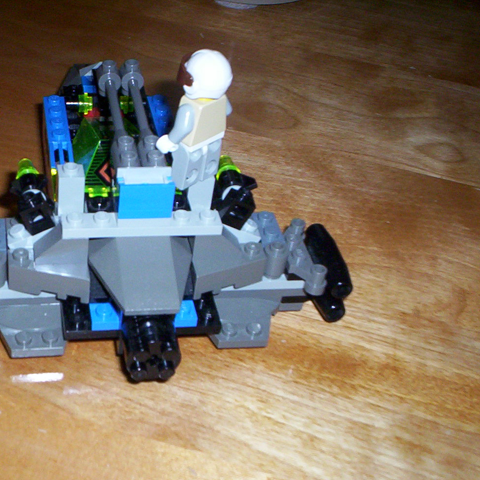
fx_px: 879
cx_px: 135
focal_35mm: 56
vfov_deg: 30.4
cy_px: 300
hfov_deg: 30.2
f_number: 4.5
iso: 140
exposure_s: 1/60
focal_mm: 4.99
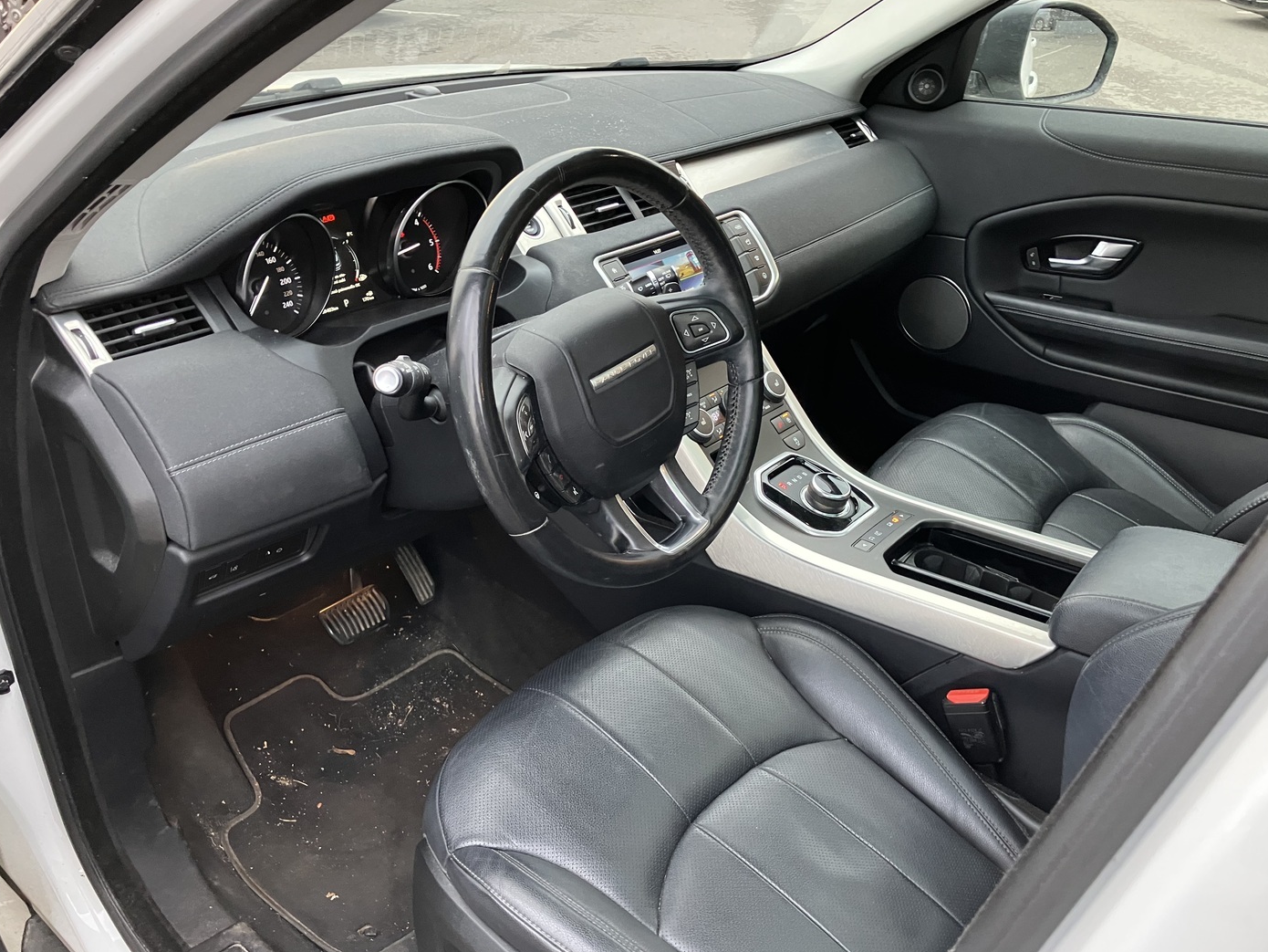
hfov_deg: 61.7
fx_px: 1062
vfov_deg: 48.2
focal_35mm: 29
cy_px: 486
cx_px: 636
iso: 250
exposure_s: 1/60
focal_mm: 3.99
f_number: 1.8
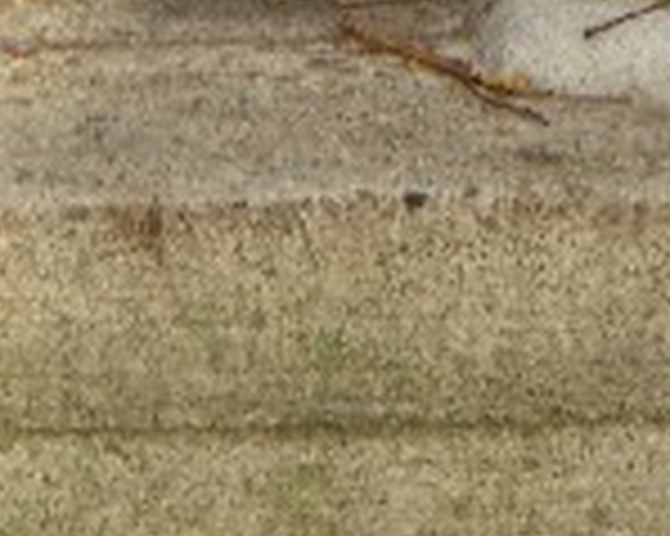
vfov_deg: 3.5
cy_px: 786
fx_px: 8640
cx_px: 115
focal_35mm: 436
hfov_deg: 4.4
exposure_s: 1/100
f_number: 5.1
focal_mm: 23.7
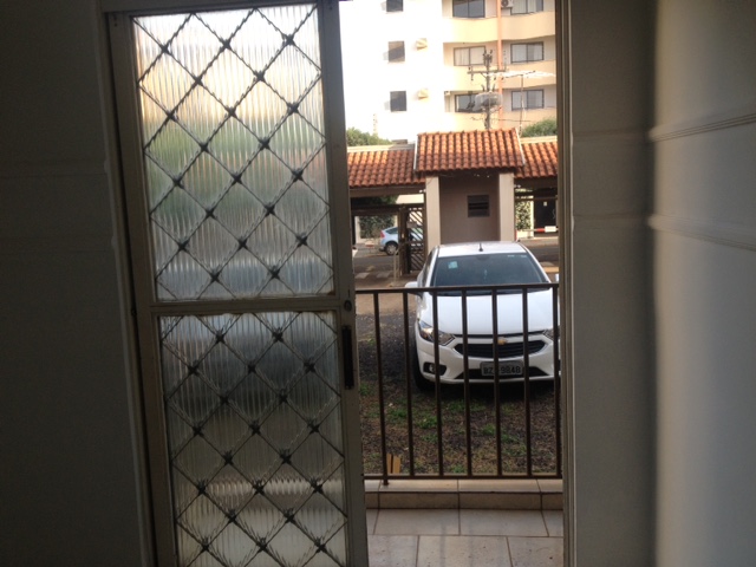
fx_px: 764
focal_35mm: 35
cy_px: 284
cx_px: 378
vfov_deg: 40.7
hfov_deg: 52.6
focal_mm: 4.28
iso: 50
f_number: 2.4
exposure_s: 1/201
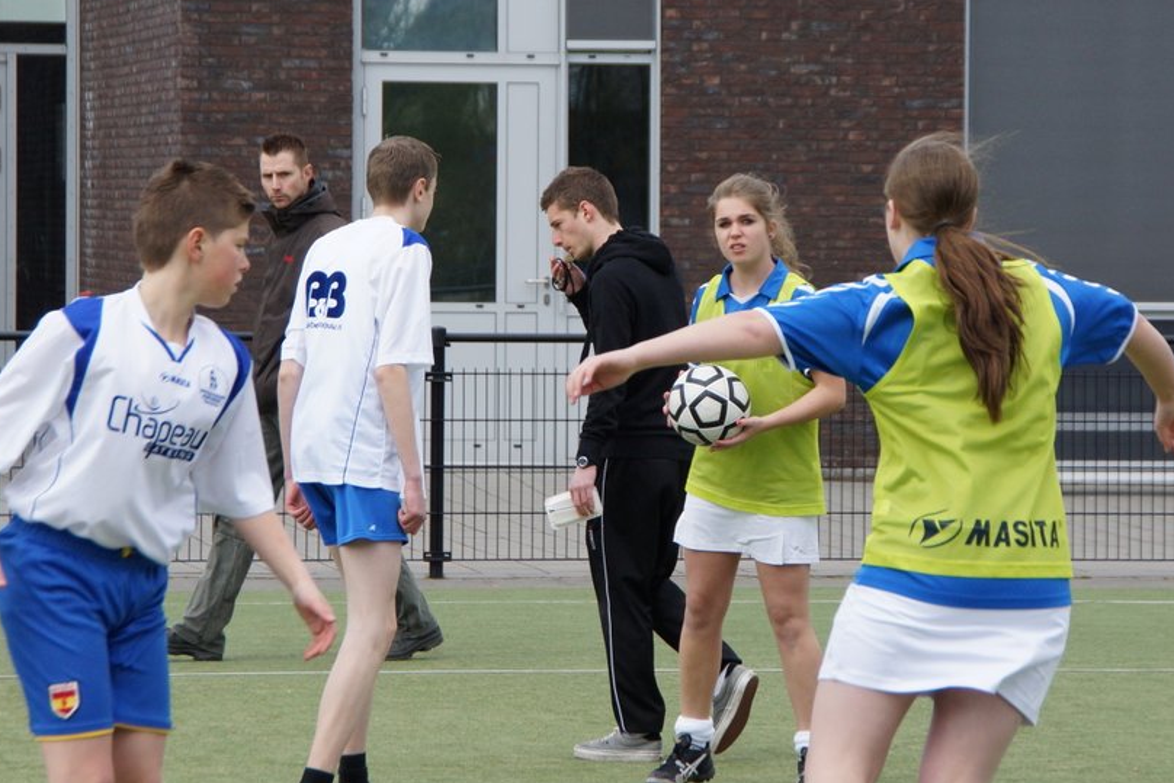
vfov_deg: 6.6
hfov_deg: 9.8
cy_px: 333
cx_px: 559
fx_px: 6816
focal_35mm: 209
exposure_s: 1/800
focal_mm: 110
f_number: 6.3
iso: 400
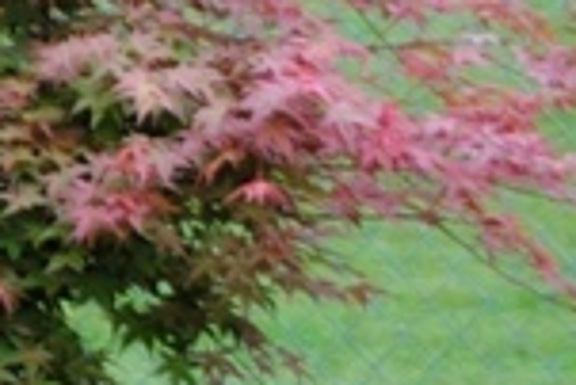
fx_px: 3587
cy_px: 215
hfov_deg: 8.6
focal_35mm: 224
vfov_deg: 6.1
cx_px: -683
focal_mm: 22
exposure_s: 1/200
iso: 200
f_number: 5
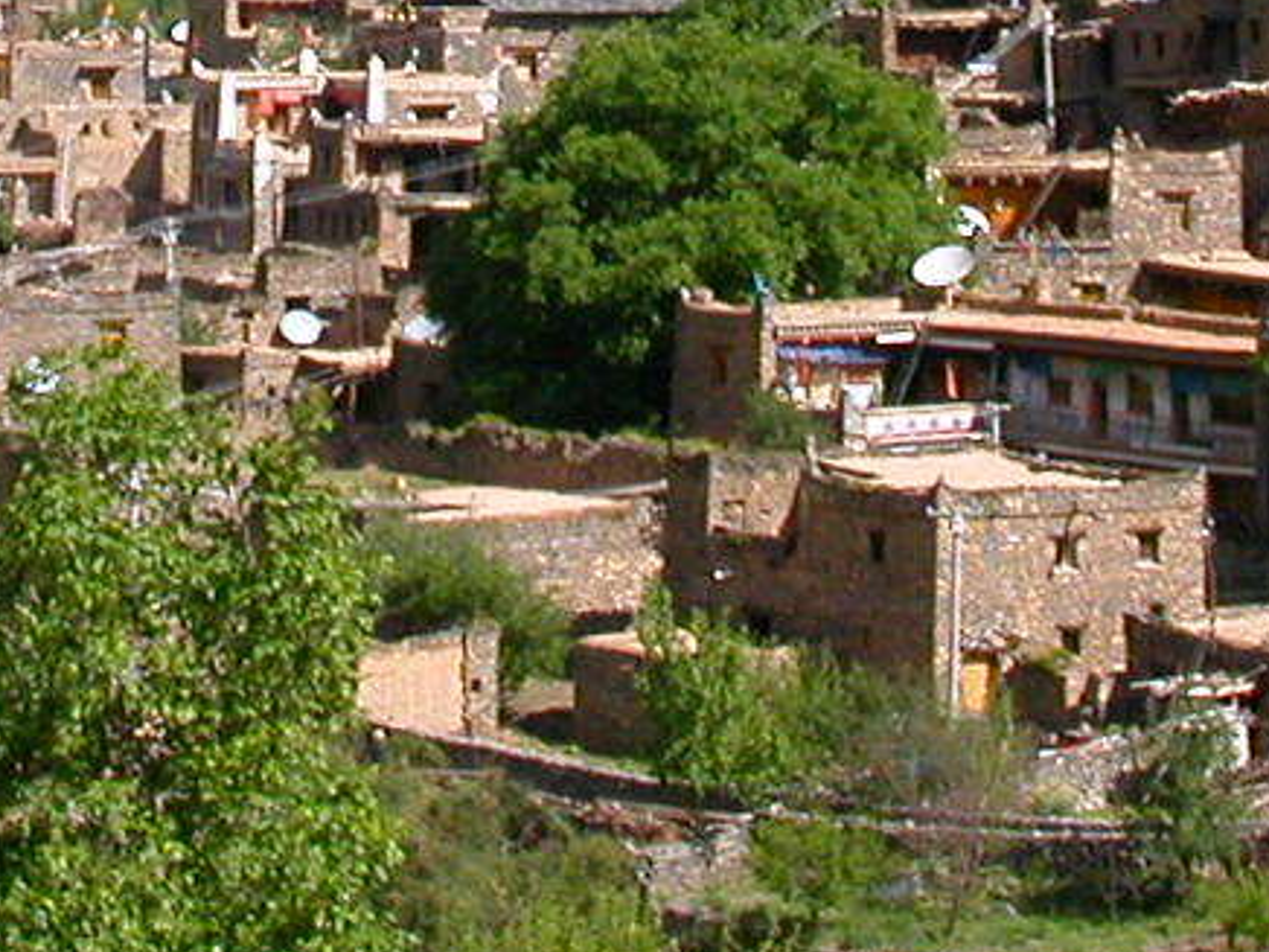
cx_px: 495
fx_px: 5279
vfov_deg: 10.1
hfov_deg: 13.7
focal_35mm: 144
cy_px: -288
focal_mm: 7.5
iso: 100
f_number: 5.2
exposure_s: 1/378
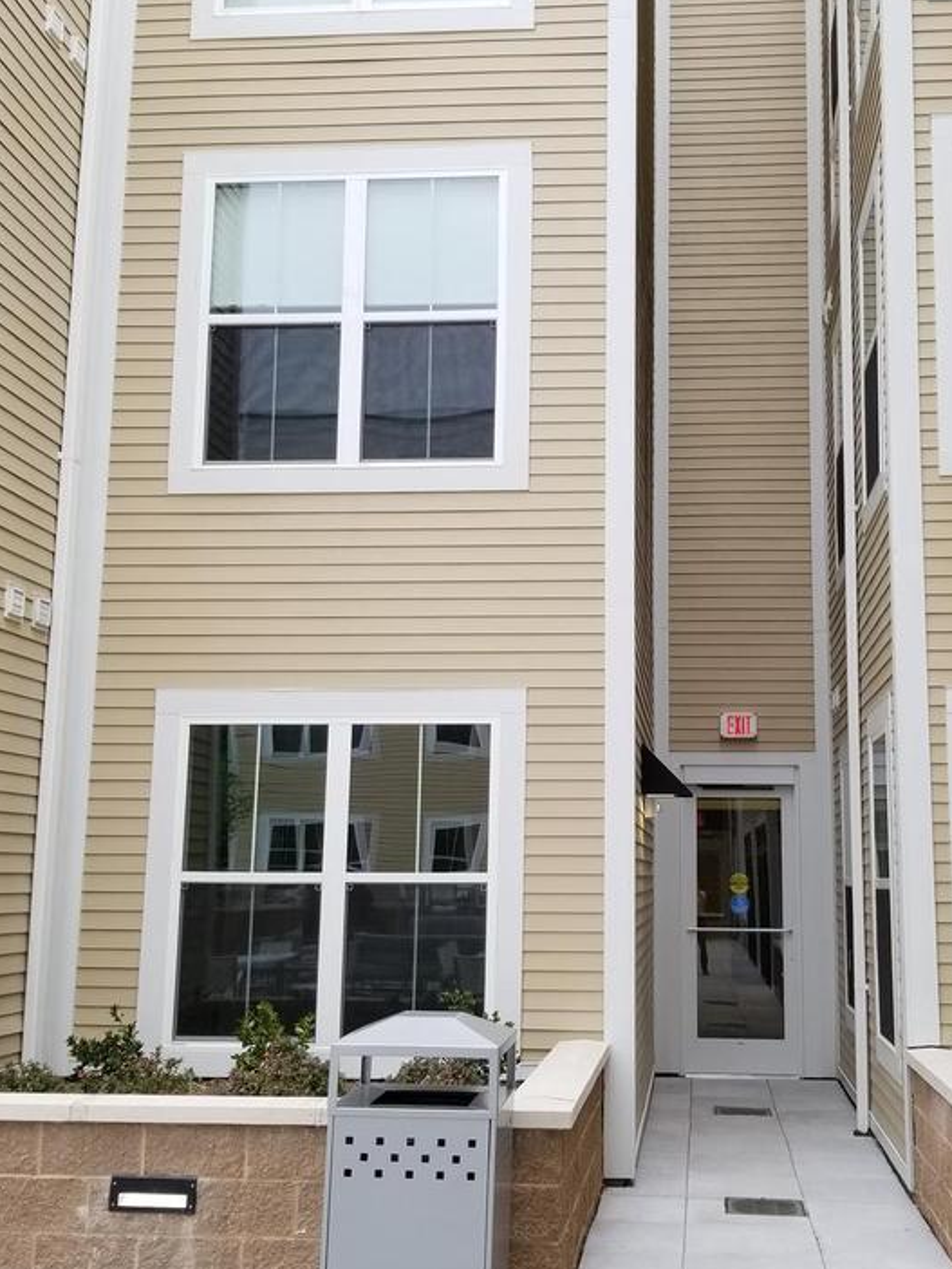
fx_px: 1466
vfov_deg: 46.8
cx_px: 596
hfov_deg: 35.8
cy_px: 609
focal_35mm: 40
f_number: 1.7
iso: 50
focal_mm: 4.25
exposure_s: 1/395
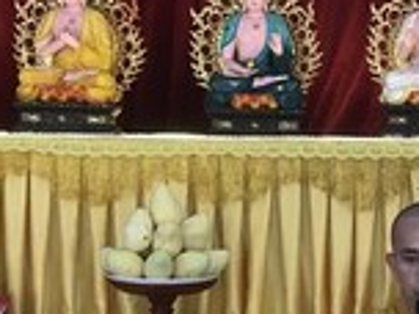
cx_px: 438
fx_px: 1453
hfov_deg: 16.0
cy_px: 300
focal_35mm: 120
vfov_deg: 12.2
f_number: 1.8
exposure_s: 1/17
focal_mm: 4
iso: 50
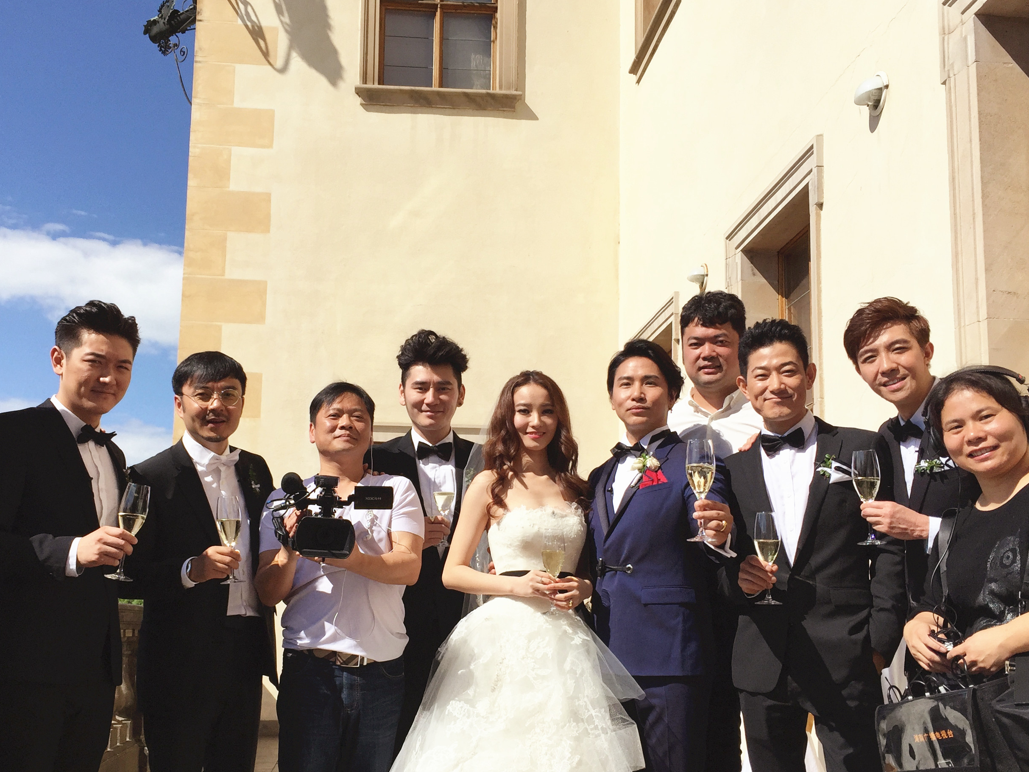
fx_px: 1159
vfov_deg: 36.6
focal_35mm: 39
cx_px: 457
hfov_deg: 47.8
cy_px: 484
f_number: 2.2
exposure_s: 1/3597
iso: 32
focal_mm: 4.15
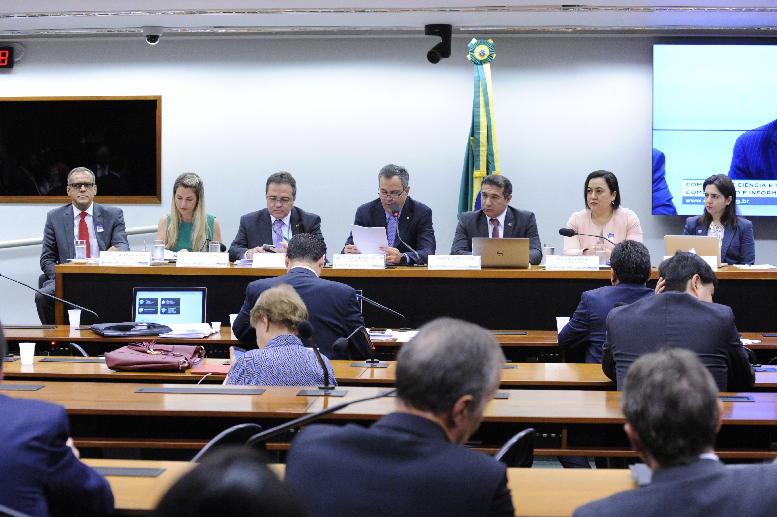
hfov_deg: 25.4
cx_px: 388
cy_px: 258
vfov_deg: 17.0
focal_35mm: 80
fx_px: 1726
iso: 3200
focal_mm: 80
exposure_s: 1/200
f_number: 6.3
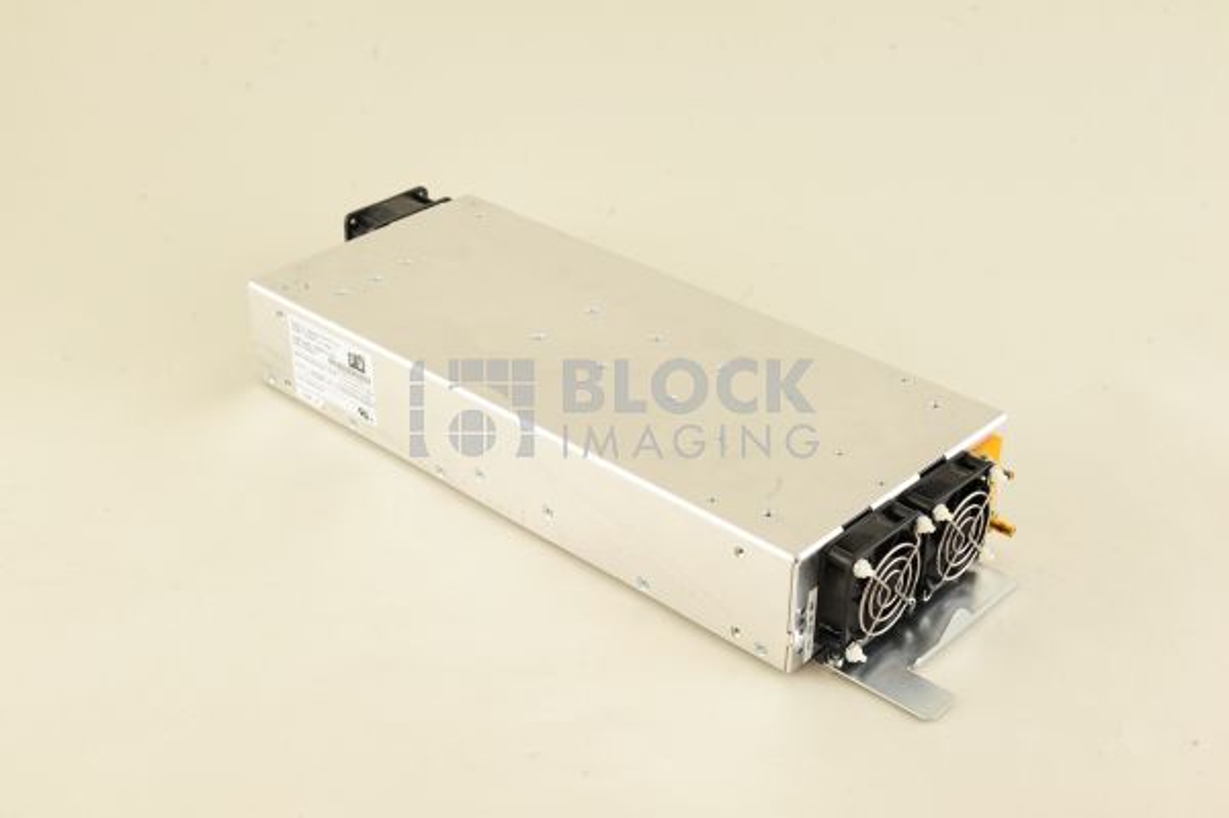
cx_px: 614
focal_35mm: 50
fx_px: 1705
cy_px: 409
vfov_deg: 26.9
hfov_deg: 39.6
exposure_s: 1/125
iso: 1600
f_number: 11
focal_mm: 50
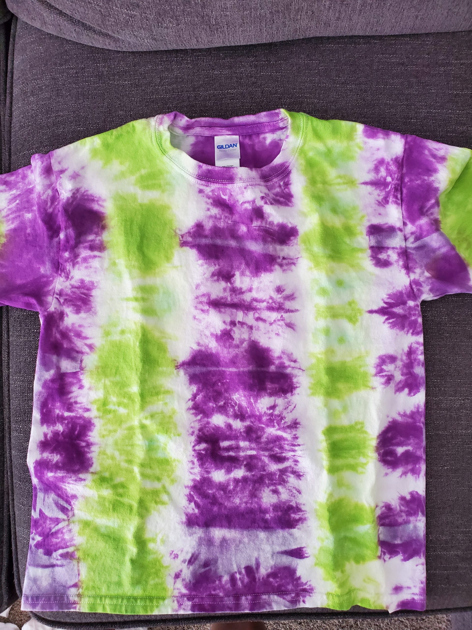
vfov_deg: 67.3
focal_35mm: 26
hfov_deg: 53.1
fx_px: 473
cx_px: 236
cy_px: 315
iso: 320
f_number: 2.4
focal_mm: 4.3
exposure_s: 1/39
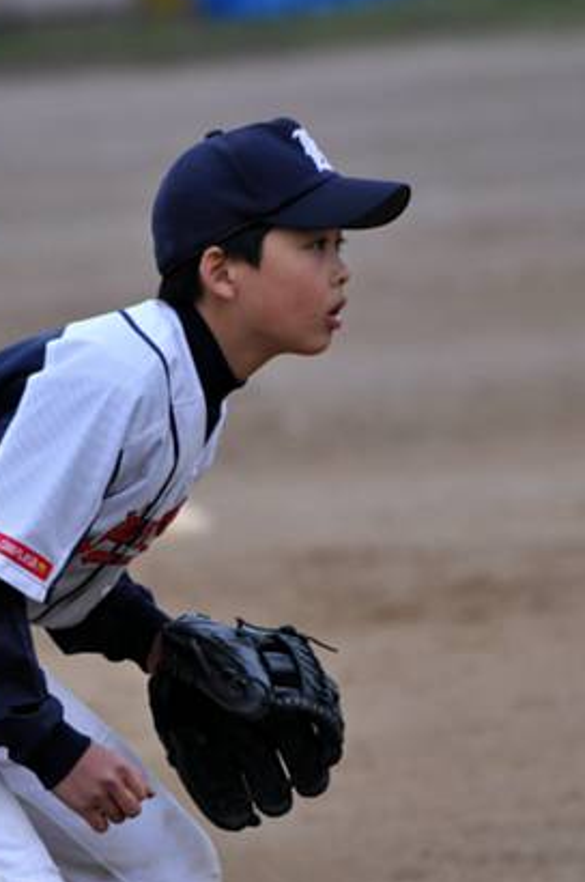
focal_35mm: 702
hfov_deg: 2.0
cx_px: 152
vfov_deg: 2.9
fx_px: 17168
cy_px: 620
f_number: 5.6
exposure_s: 1/1250
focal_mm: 300
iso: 800
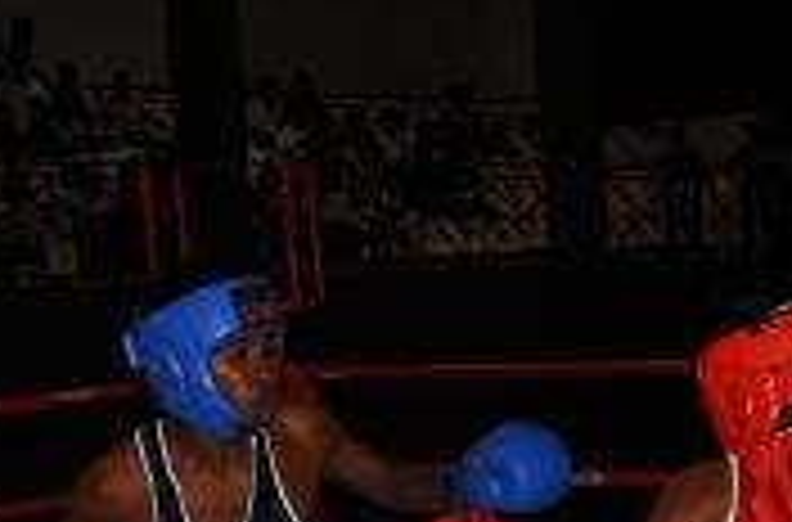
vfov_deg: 10.7
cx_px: 594
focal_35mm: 123
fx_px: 2696
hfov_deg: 16.6
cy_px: 770
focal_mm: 24
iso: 200
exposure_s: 1/90
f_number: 5.6
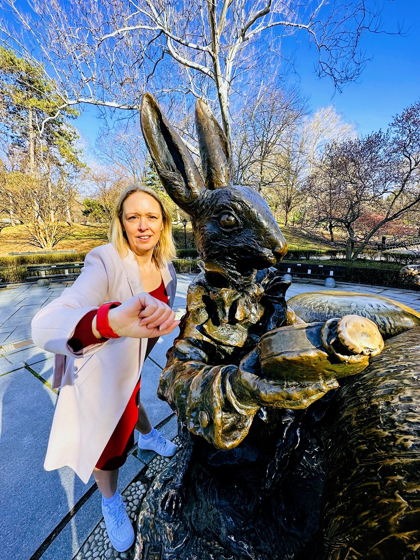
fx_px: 226
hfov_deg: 85.7
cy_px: 280
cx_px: 210
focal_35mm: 14
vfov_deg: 102.1
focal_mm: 2.22
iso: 40
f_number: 2.2
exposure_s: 1/556
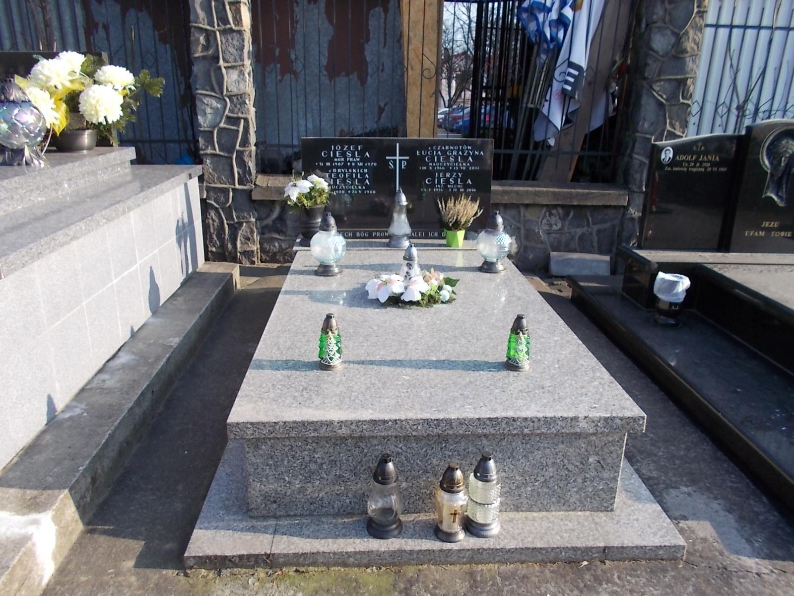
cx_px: 397
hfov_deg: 67.3
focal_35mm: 26
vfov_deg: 53.1
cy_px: 298
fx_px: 596
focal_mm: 4.6
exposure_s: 1/320
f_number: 3.2
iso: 80
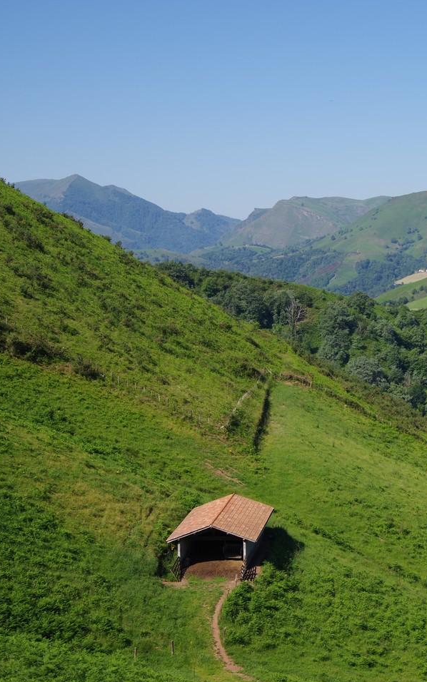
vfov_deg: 31.1
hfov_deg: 19.1
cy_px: 342
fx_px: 1228
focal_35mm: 66
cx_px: 448
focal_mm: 43
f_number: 10
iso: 100
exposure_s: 1/125
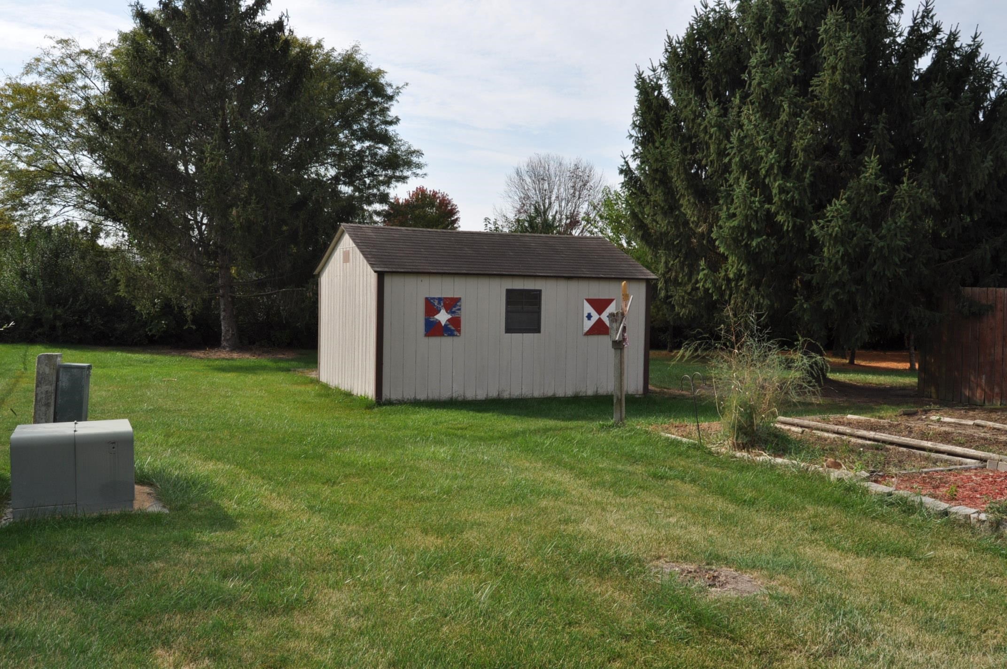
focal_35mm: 33
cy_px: 334
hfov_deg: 57.3
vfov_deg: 39.9
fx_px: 922
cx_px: 504
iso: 200
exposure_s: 1/200
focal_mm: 22
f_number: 14
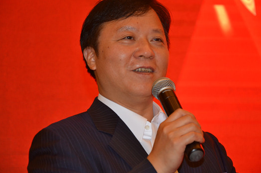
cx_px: 129
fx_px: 966
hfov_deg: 15.4
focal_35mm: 134
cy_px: 85
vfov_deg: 10.2
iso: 800
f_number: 5.6
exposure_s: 1/60
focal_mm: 85
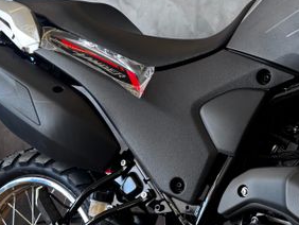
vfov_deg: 35.0
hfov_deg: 46.4
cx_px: 186
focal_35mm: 40
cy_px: 176
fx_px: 346
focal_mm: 6.76
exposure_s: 1/60
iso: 160
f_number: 1.78
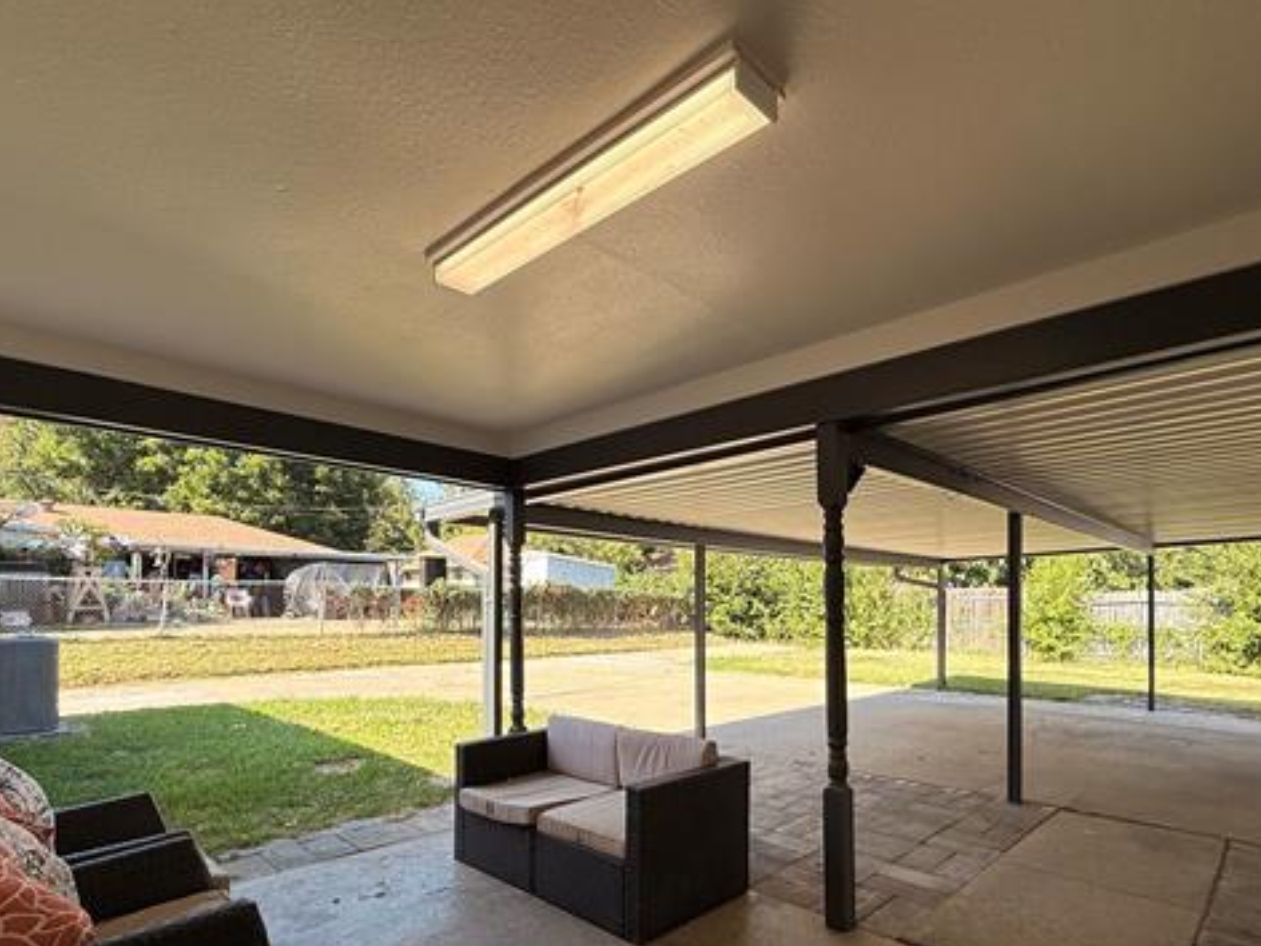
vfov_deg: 67.5
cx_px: 700
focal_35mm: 19
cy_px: 596
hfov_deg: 84.3
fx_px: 692
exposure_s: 1/494
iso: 50
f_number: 2.2
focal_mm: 2.22
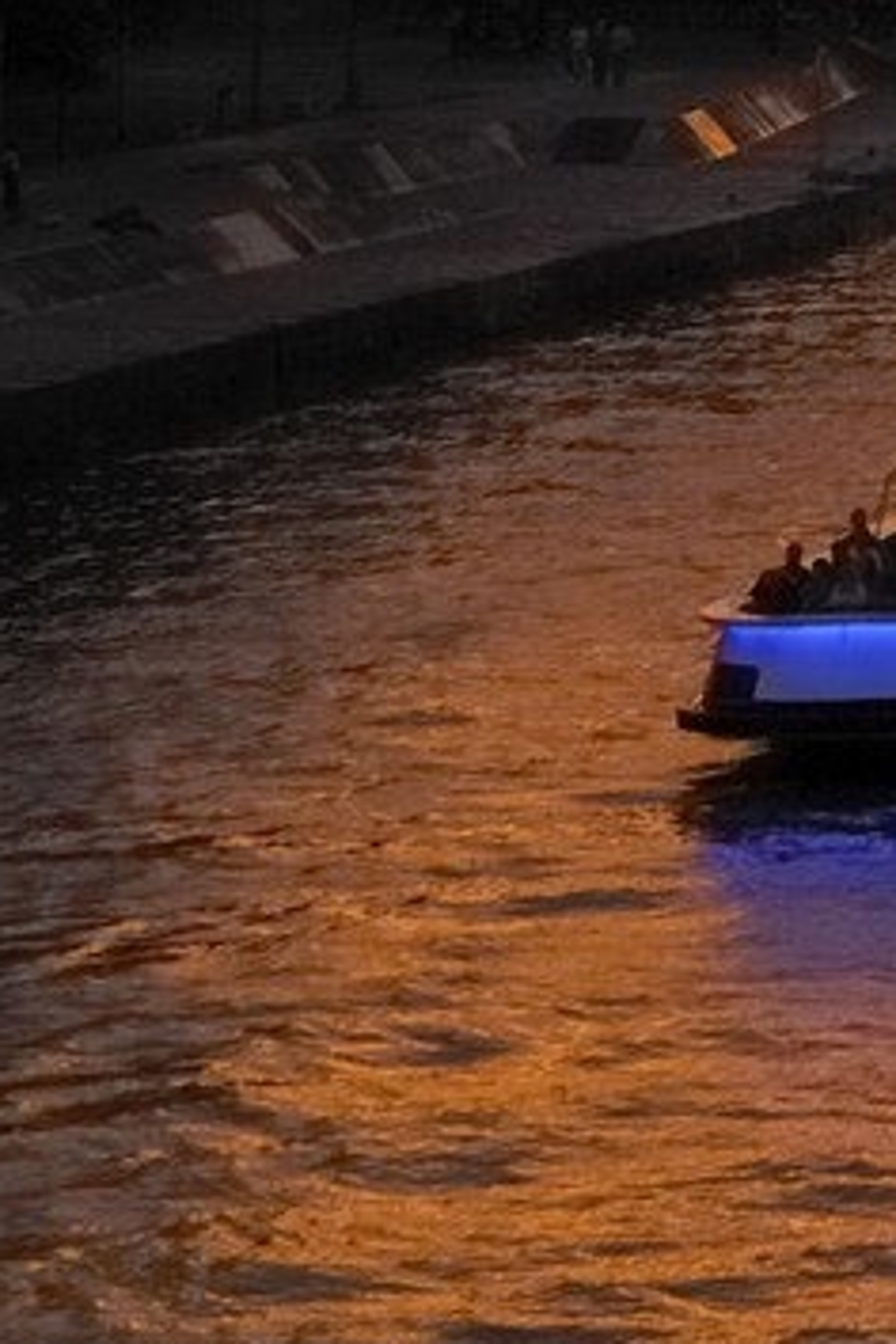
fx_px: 7849
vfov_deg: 9.5
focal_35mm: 210
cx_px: 2696
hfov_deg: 6.0
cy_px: -592
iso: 100
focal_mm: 31
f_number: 3.5
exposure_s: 1/80
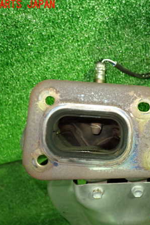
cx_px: 115
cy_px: 112
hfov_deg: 31.2
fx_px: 263
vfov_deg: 46.4
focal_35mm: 42
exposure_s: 1/30
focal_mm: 5.4
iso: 640
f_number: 2.3
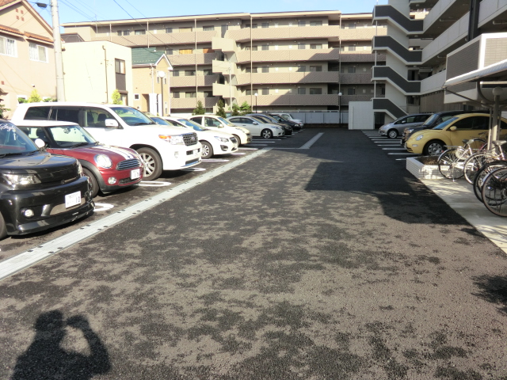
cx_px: 254
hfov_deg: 61.7
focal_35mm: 29
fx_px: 425
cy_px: 190
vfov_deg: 48.2
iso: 80
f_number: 3.5
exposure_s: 1/500
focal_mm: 5.2
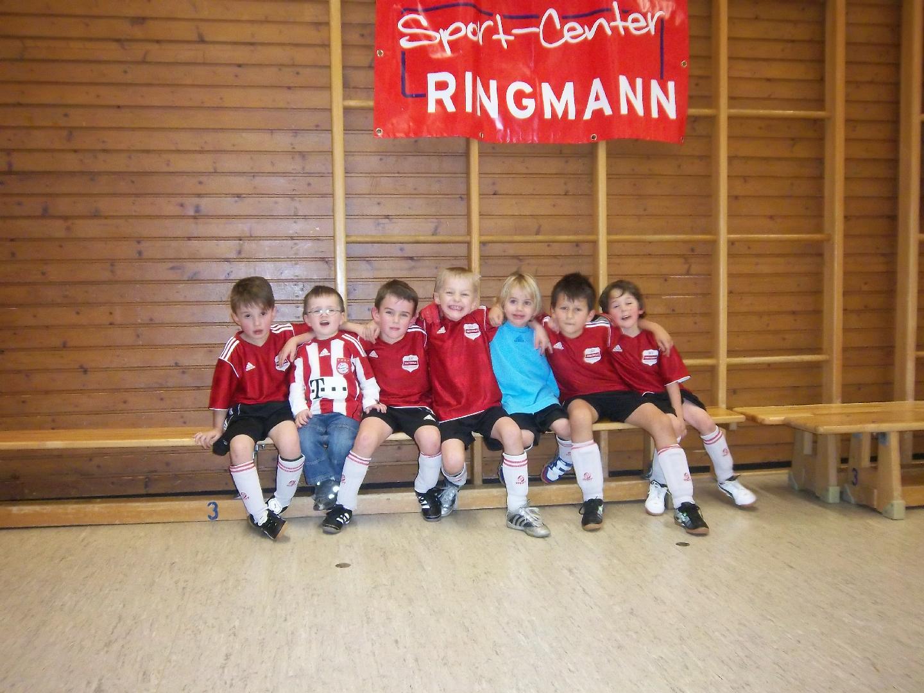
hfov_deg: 52.6
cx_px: 462
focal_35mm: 35
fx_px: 934
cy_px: 346
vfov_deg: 40.7
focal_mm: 6.2
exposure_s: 1/40
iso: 400
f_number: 3.8
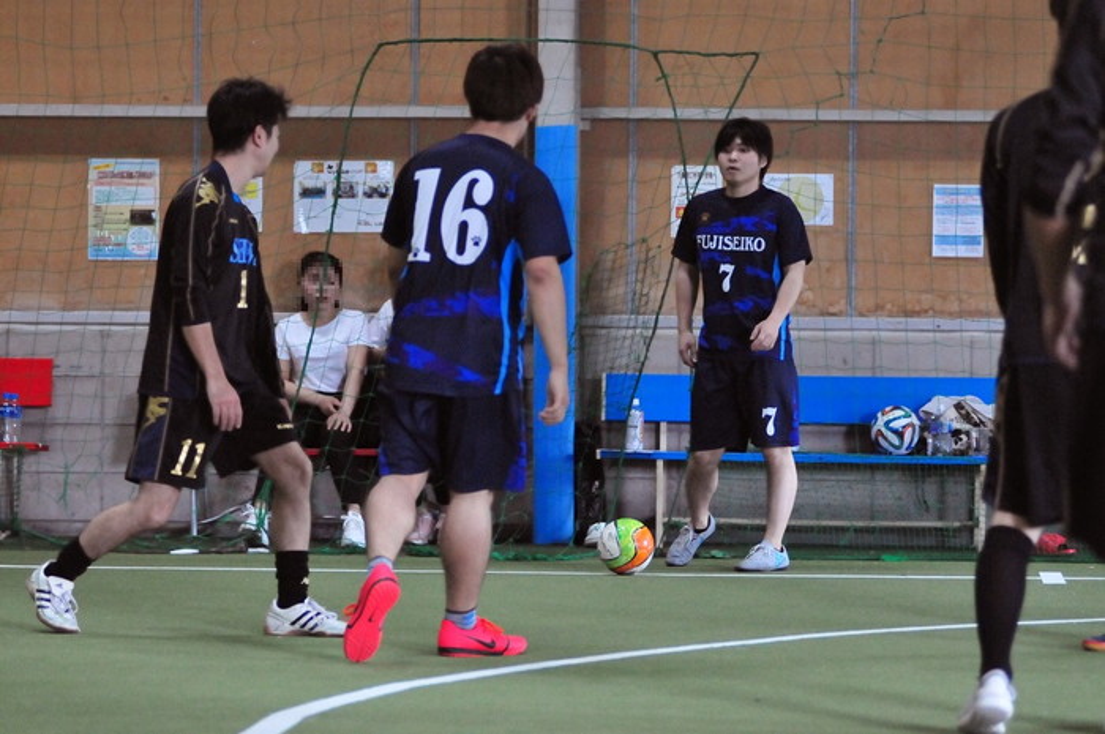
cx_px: 552
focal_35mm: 150
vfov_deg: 9.1
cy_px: 367
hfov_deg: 13.7
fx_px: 4599
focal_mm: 100
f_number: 2.8
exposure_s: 1/500
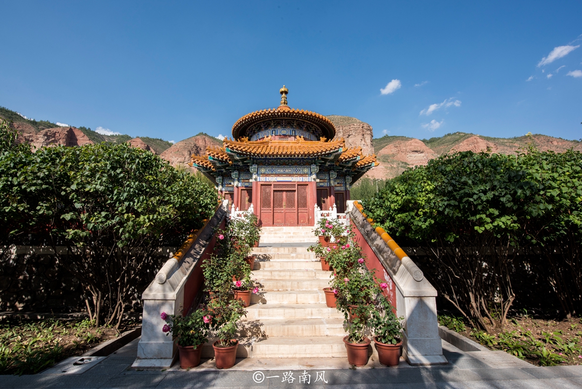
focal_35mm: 17
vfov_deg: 70.5
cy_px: 194
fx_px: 275
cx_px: 291
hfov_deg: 93.3
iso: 160
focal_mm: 17
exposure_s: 1/100
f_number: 14
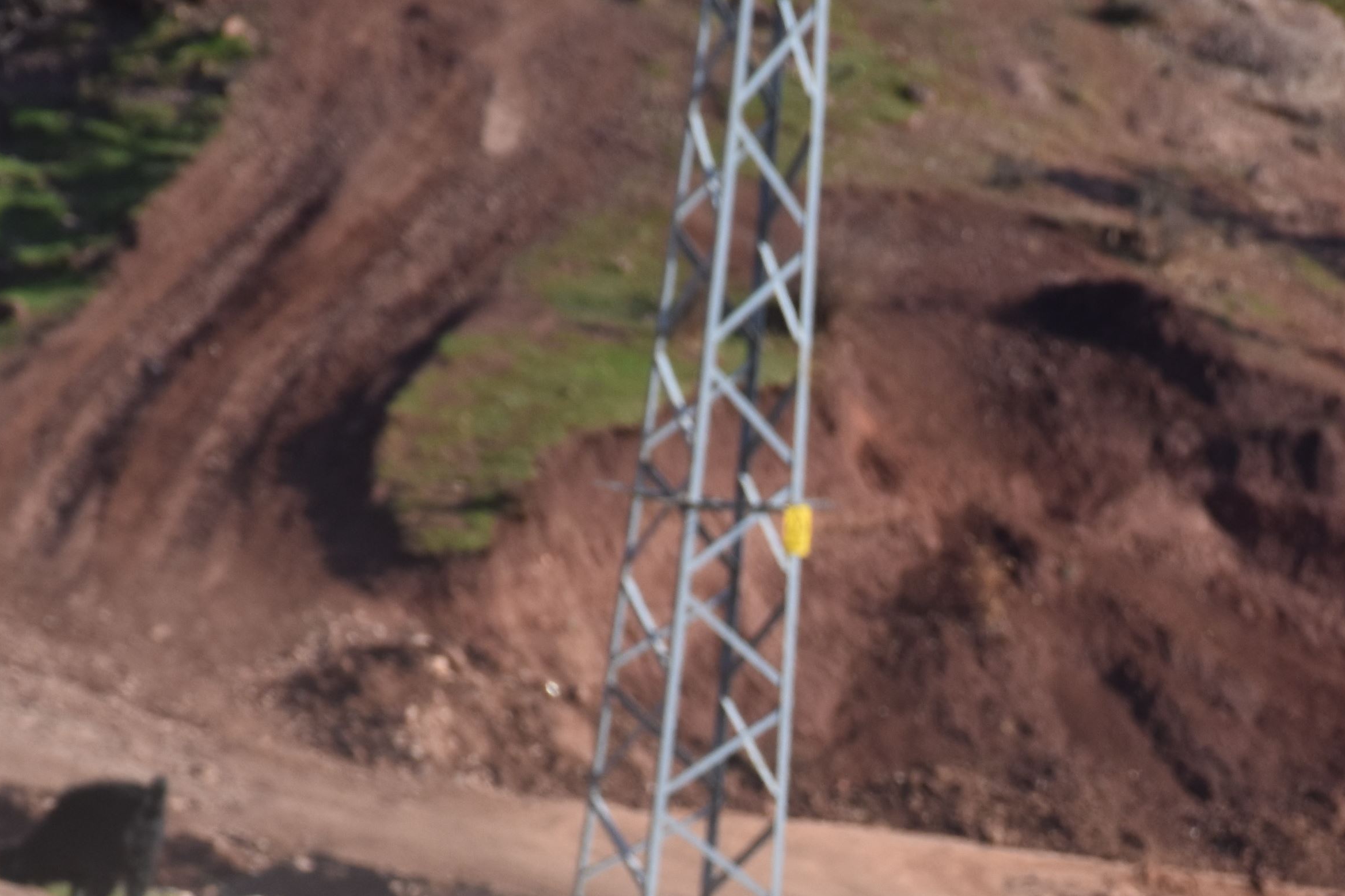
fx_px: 16698
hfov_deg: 4.6
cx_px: 1097
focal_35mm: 447
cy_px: 1049
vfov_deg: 3.1
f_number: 8
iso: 220
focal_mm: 116
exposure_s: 1/500
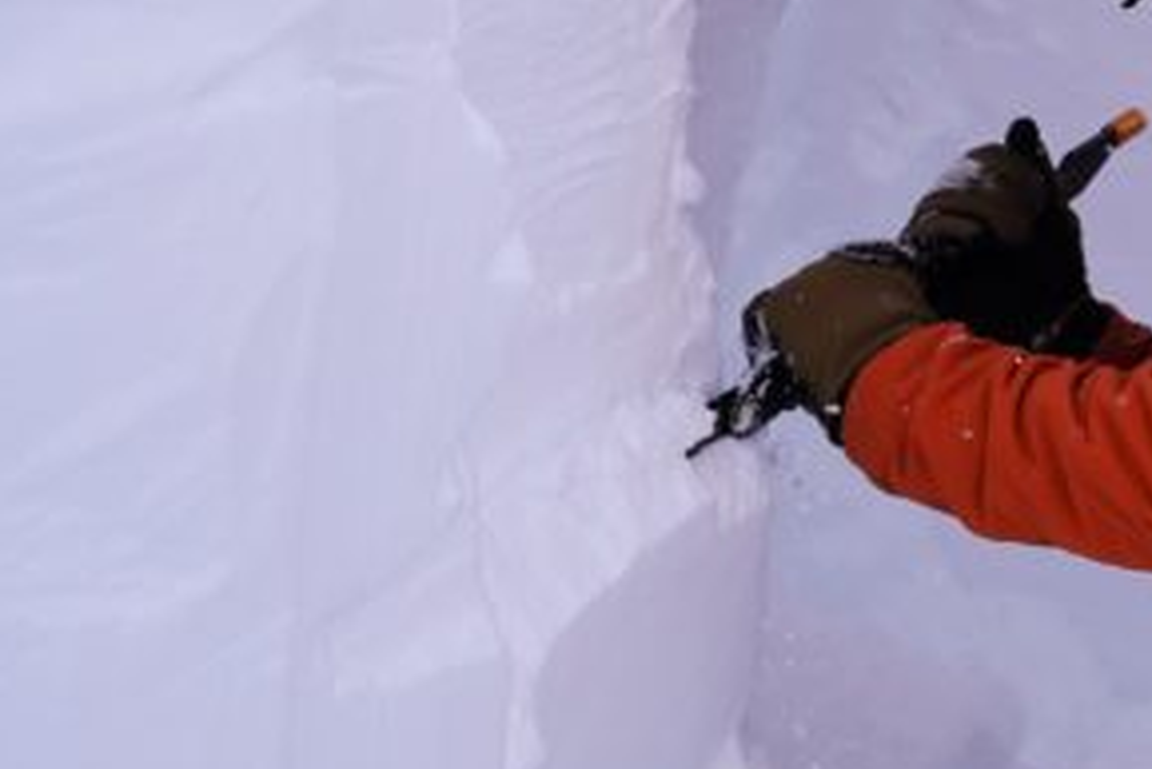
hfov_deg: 22.5
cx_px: 1292
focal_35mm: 85
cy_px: 145
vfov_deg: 16.0
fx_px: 2721
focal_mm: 24
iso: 100
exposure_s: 1/1600
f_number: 5
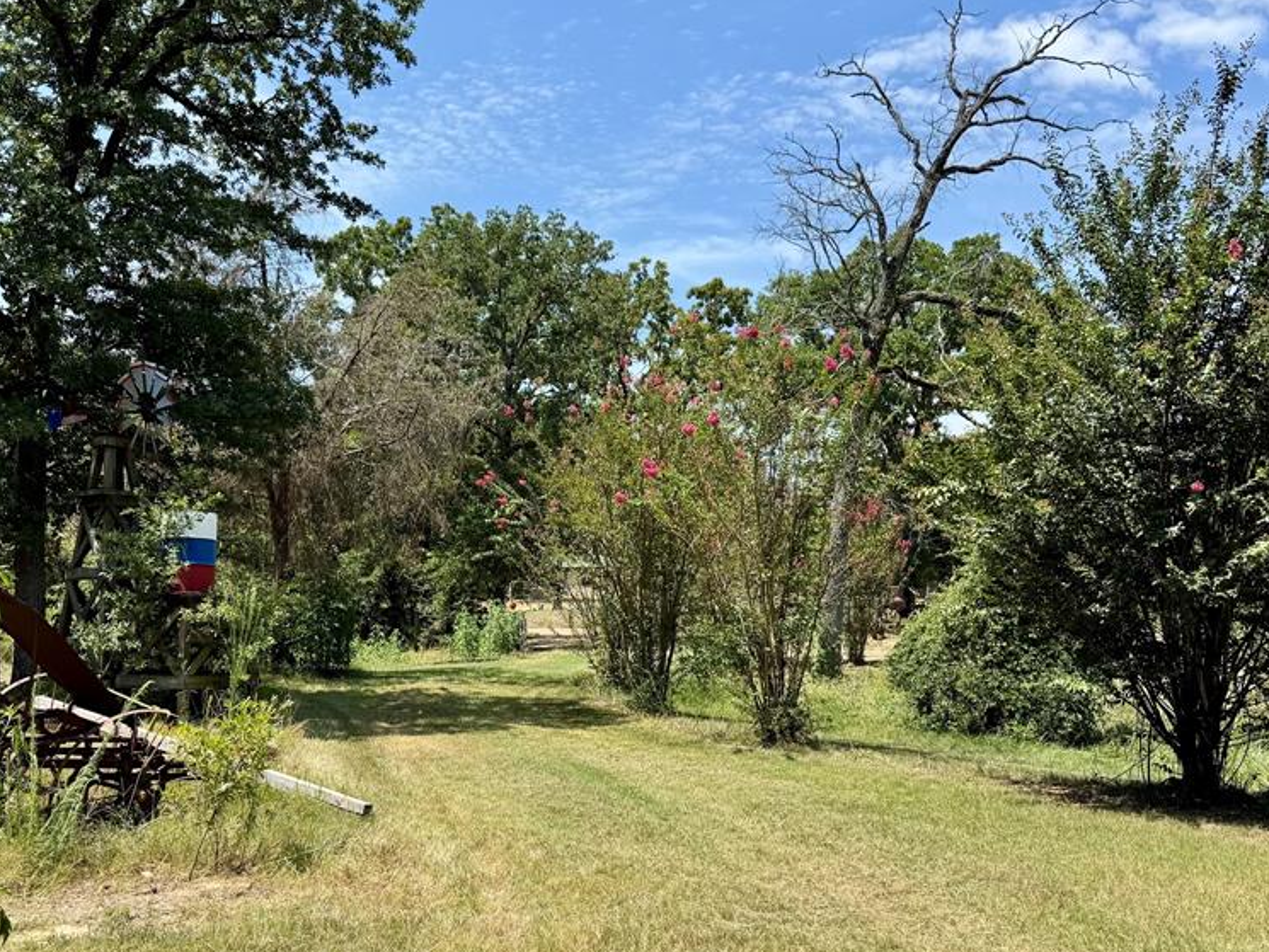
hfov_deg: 55.2
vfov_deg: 42.8
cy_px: 567
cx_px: 567
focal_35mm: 33
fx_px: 1210
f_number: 1.78
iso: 80
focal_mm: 6.76
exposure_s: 1/3096
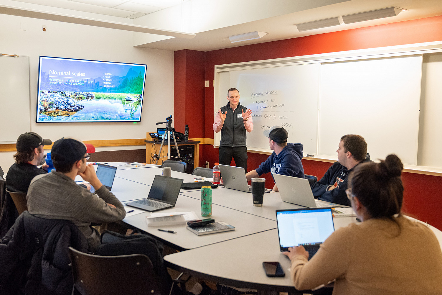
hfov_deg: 54.4
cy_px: 148
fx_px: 430
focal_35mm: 35
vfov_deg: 37.9
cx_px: 221
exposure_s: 1/125
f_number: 4
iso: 3200
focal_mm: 35
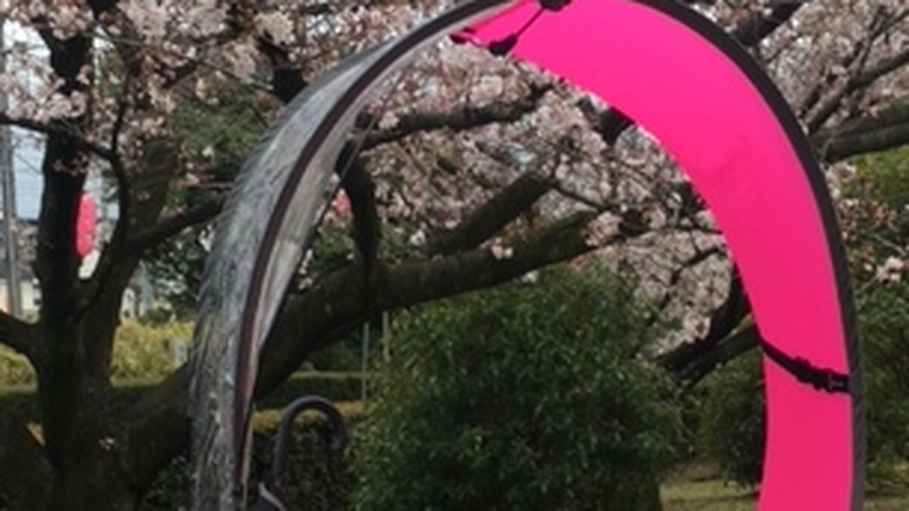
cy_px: 514
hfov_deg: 31.9
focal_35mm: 66
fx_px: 1591
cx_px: 457
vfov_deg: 17.8
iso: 25
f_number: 2.2
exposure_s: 1/60
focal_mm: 4.15
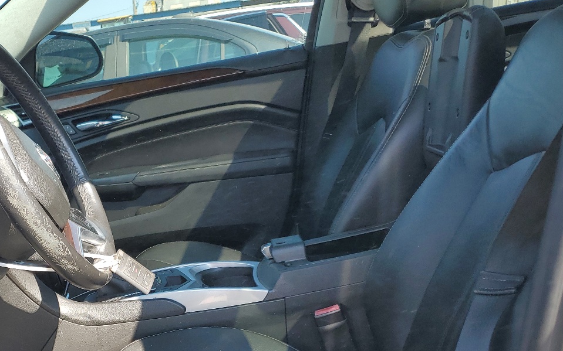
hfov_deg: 41.8
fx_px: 706
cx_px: 122
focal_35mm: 46
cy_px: 338
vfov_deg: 26.7
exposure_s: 1/588
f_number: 1.5
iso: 50
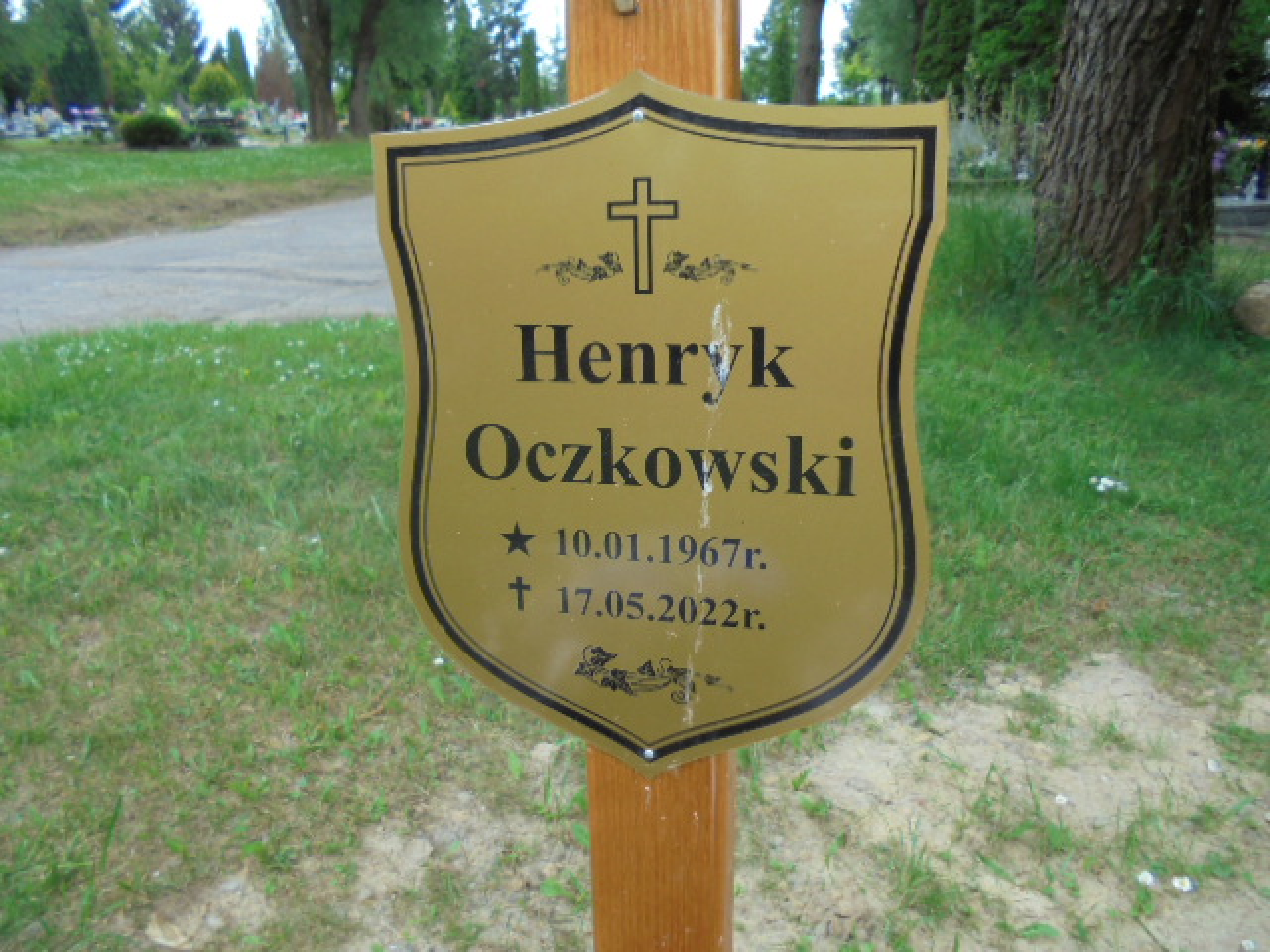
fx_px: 954
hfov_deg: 67.3
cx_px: 635
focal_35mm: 26
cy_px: 476
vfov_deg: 53.1
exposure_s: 1/250
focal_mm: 4.6
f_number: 3.5
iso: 100
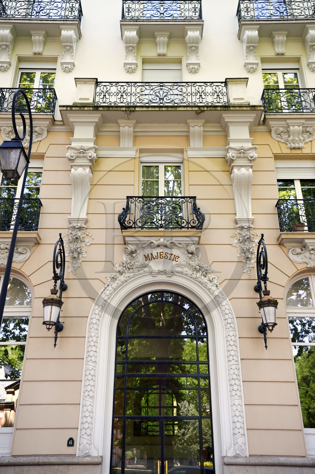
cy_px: 237
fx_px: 447
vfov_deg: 55.8
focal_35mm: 34
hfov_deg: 38.8
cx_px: 158
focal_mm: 34
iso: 200
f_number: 4
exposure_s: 1/250
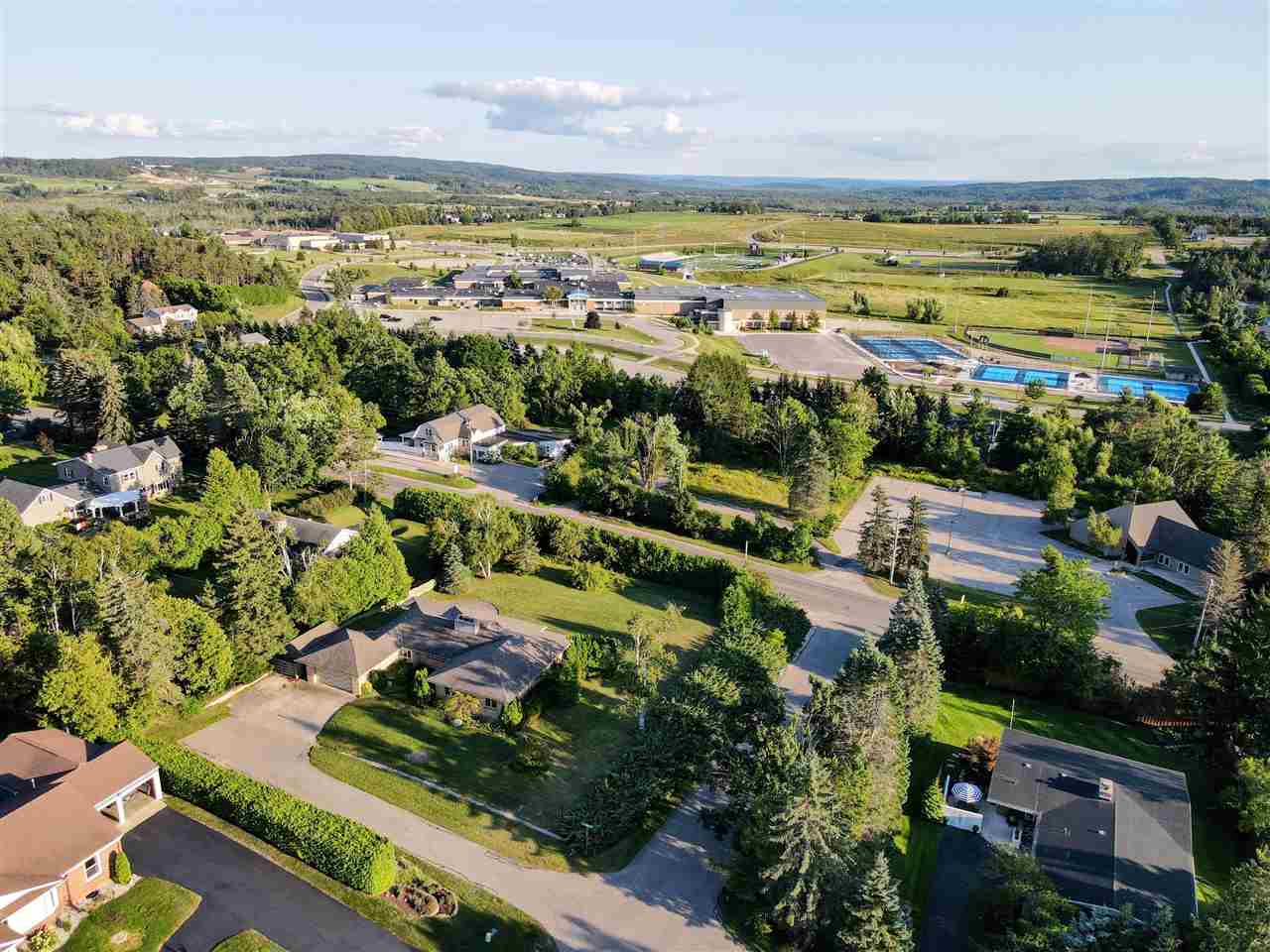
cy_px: 476
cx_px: 635
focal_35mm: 24
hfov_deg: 71.6
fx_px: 881
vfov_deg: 56.8
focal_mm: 4.5
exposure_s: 1/320
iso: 100
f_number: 2.8
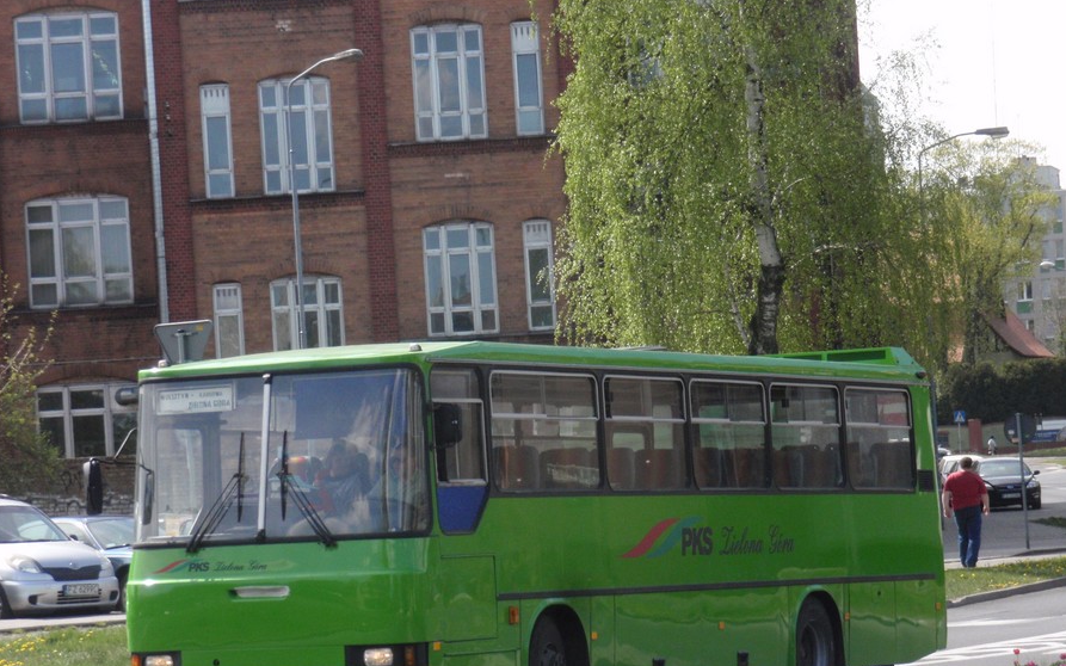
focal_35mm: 156
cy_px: 394
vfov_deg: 8.4
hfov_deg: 13.4
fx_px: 4532
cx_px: 530
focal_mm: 26.2
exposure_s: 1/500
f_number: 5.6
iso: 250
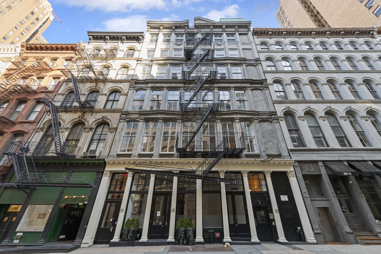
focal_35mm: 14
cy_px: 127
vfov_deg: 81.2
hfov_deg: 104.3
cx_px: 190
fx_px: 148
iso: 320
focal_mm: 14
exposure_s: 1/80
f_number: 8
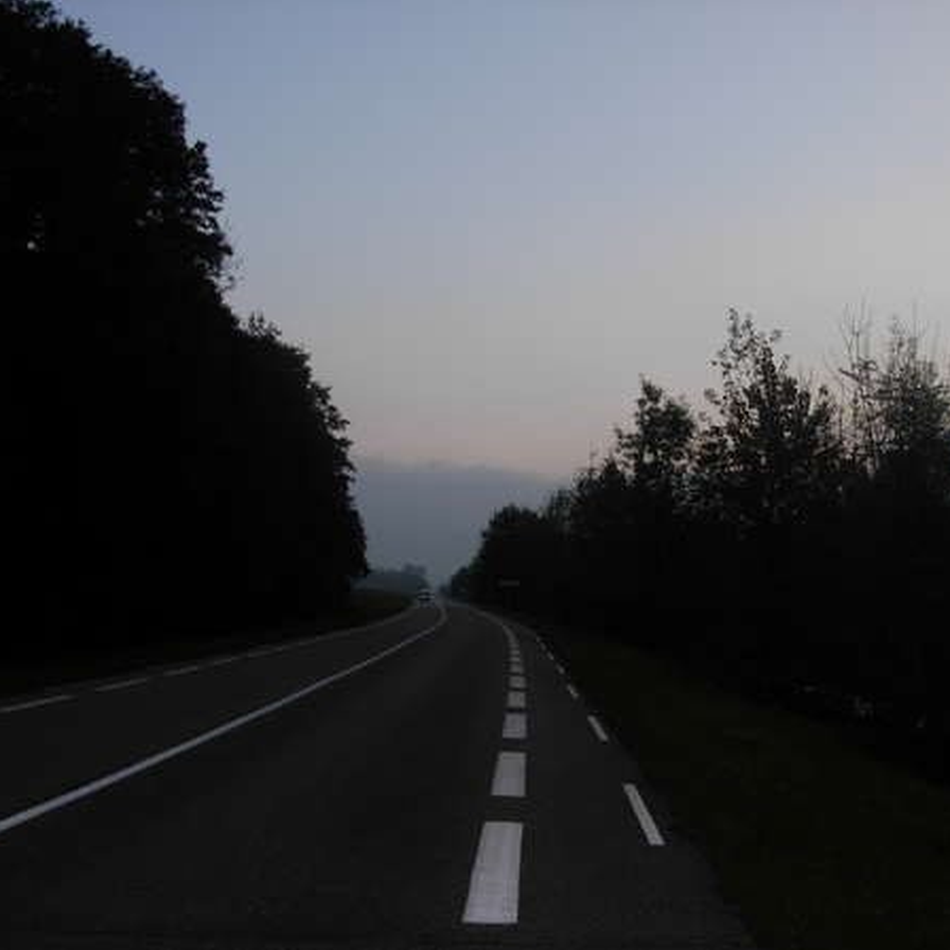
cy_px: 475
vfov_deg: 37.6
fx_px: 1397
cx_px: 528
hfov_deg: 37.5
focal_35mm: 45
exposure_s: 1/497
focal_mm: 6.3
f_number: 2.9
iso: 79
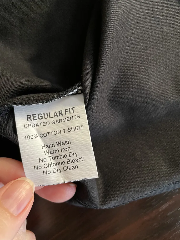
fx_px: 180
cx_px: 90
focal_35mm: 26
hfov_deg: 53.1
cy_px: 120
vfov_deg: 67.3
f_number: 1.6
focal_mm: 4.2
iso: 500
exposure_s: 1/33
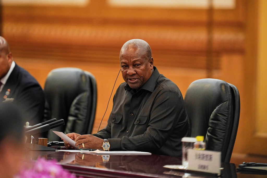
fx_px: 2967
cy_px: 89
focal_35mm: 400
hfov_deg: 5.2
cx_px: 134
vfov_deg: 3.4
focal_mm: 400
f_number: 2.8
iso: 1600
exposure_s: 1/640
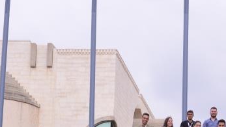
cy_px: 190
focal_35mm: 105
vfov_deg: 11.1
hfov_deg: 19.6
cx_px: 242
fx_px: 629
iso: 320
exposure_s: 1/100
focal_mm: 34
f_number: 13
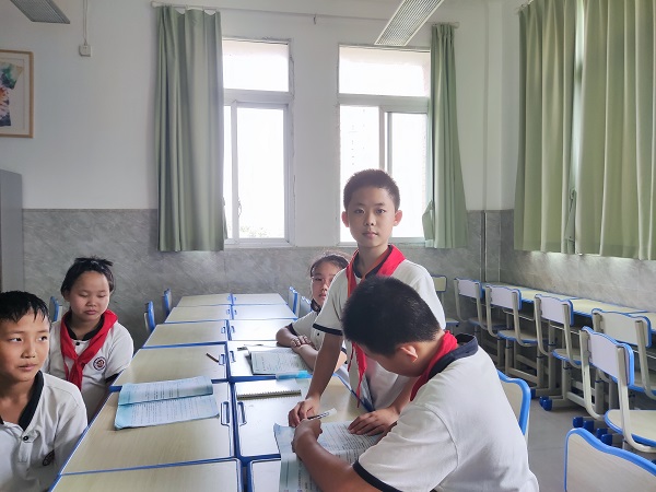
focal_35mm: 25
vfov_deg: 54.9
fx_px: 474
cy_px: 246
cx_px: 328
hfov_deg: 69.4
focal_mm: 4.71
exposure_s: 1/100
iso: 82
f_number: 1.79
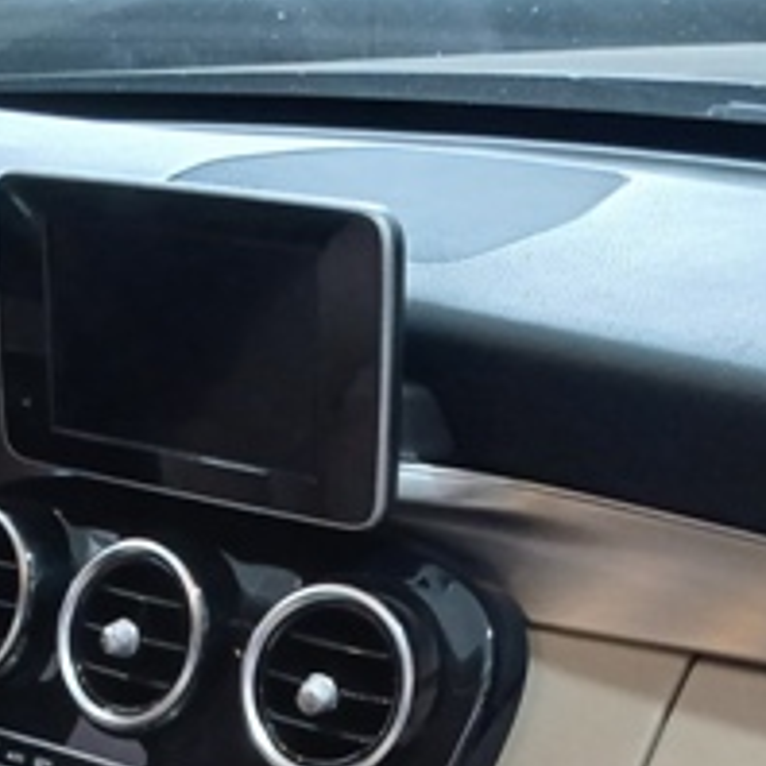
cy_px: 983
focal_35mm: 93
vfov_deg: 17.6
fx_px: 2328
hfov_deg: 18.6
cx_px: 224
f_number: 1.8
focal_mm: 3.98
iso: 320
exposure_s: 1/24
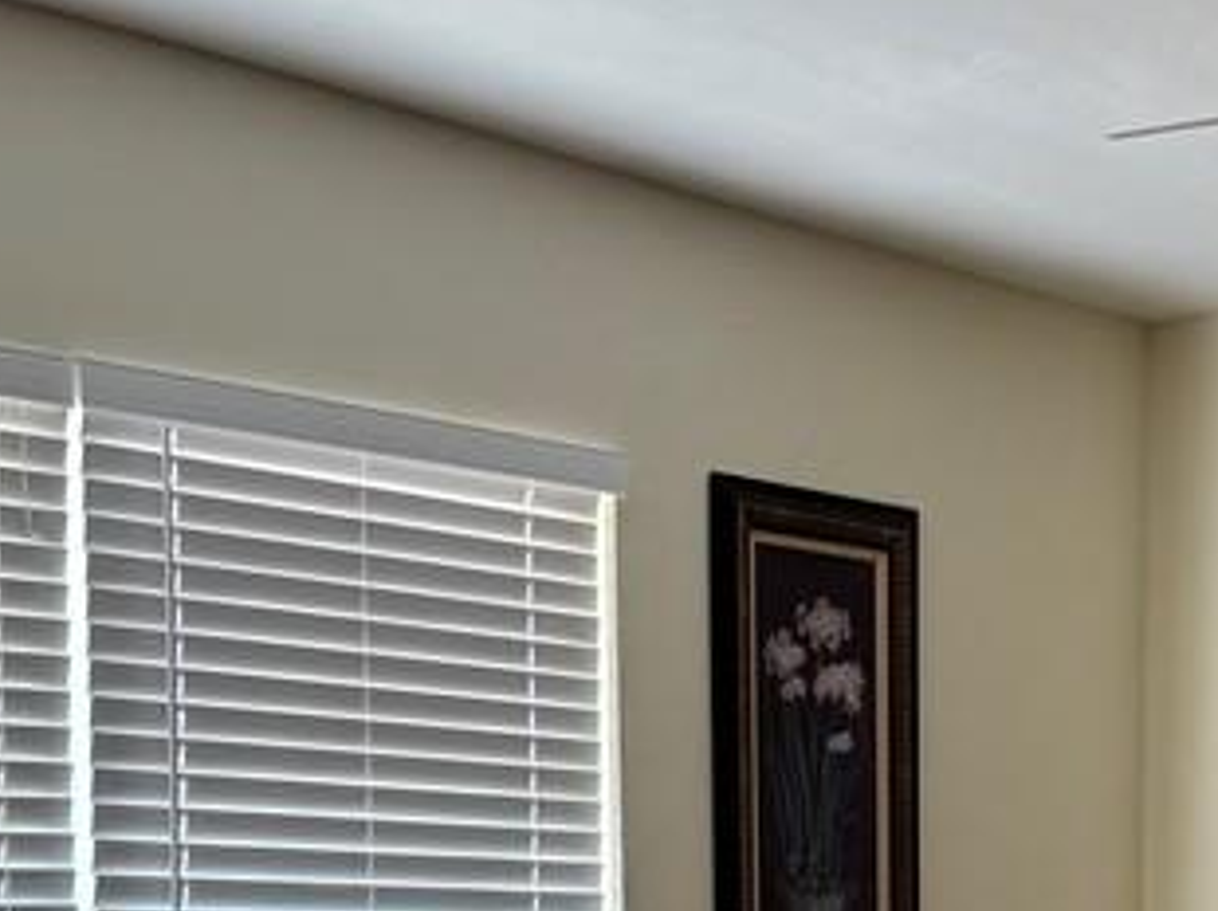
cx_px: 1069
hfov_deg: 22.3
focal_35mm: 86
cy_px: 1245
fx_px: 3024
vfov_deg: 16.1
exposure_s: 1/87
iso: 125
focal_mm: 5.96
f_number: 1.6
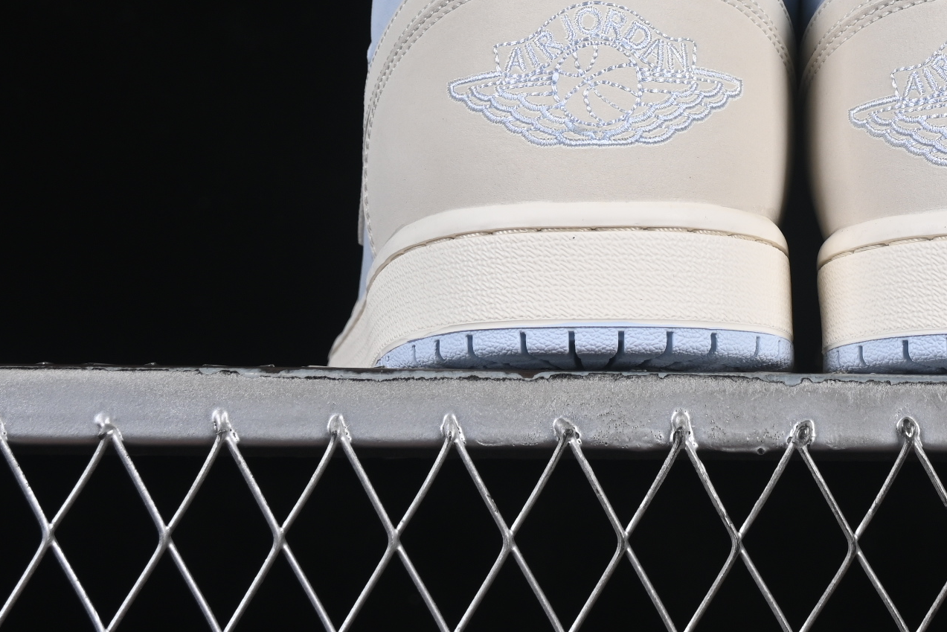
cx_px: 807
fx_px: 4314
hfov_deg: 12.5
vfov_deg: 8.3
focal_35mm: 164
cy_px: -57
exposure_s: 1/80
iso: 160
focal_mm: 50
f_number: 8
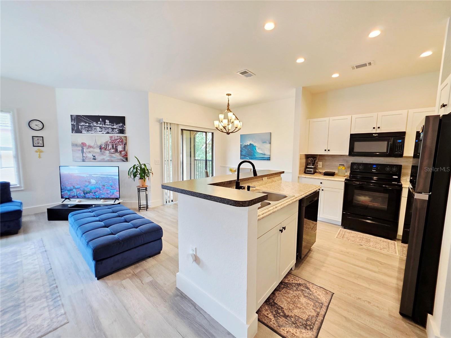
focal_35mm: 13
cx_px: 226
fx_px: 169
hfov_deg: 106.2
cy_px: 169
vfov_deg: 89.9
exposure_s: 1/60.2
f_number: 1.9
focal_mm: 2.2
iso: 250
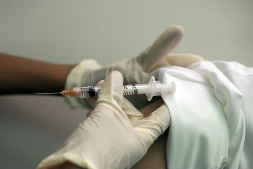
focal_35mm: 70
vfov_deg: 19.4
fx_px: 492
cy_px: 84
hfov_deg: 28.9
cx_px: 126
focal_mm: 70
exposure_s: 1/160
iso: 800
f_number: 5.6
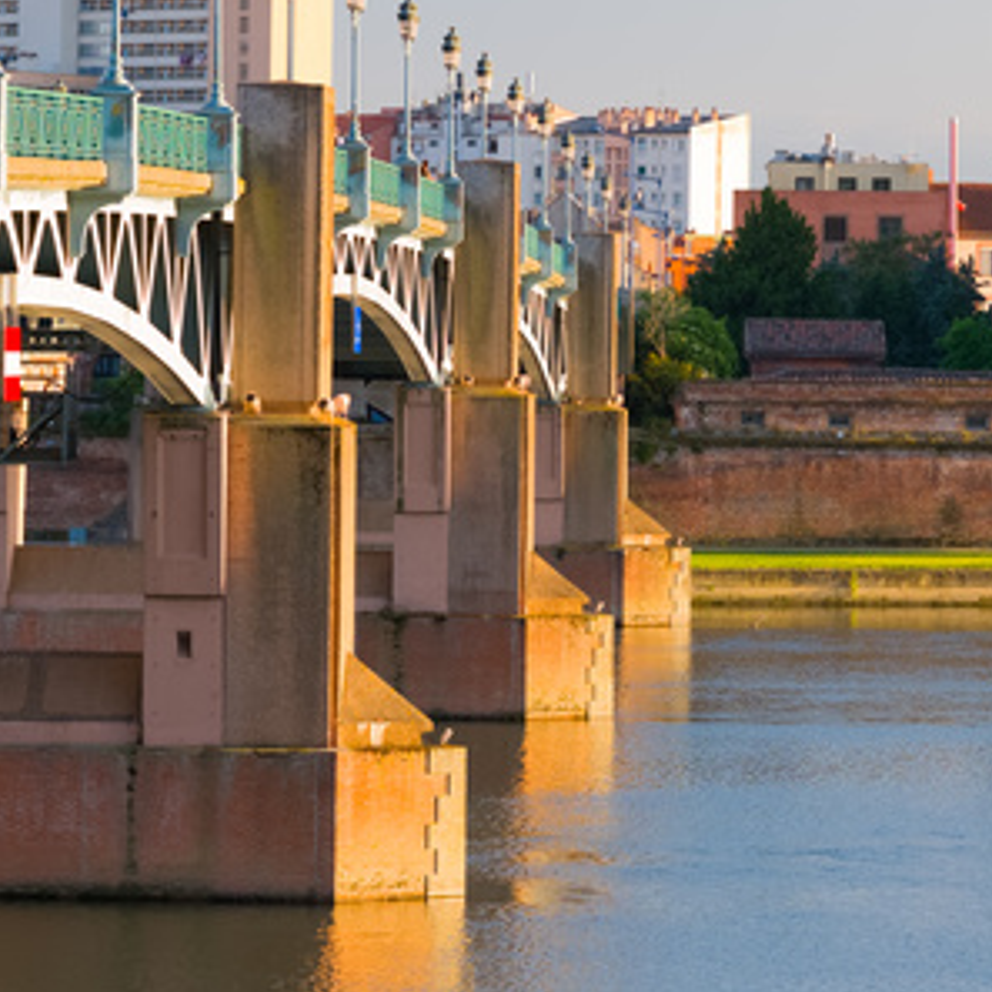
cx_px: 848
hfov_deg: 8.5
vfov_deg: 8.5
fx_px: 6679
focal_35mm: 206
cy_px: 160
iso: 100
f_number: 5.6
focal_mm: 85
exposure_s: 1/30
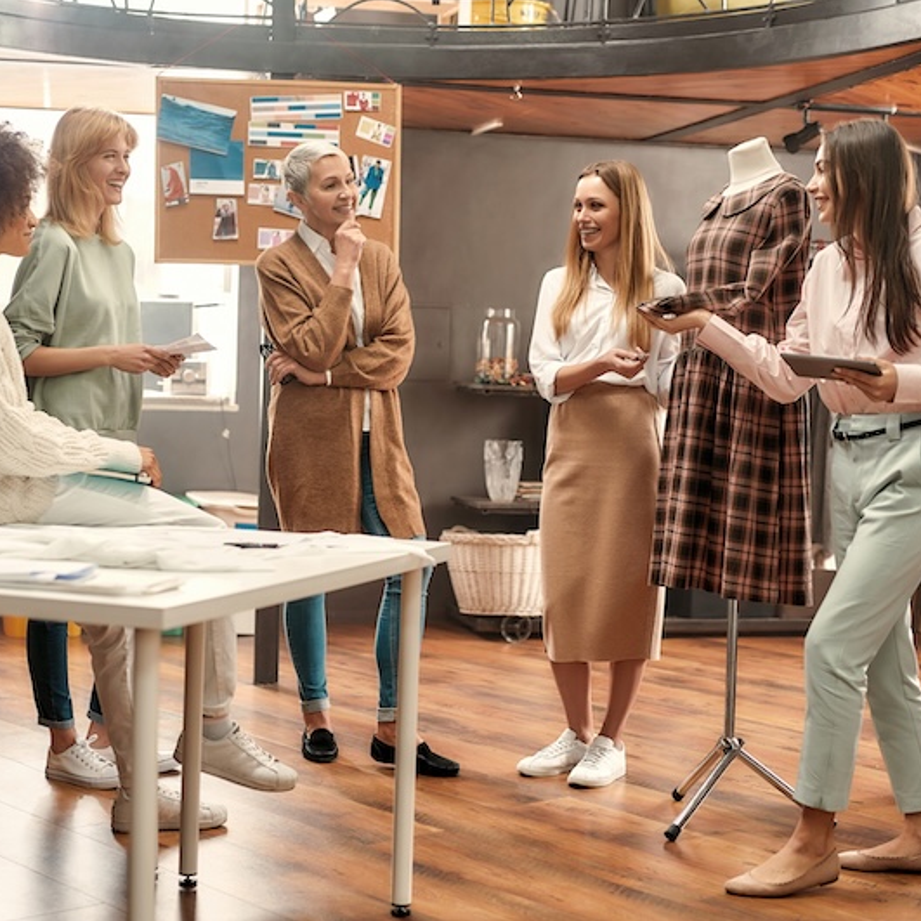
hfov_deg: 26.8
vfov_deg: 26.9
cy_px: 460
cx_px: 376
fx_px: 1926
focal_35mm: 64
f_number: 2.8
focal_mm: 50
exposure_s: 1/125
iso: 320
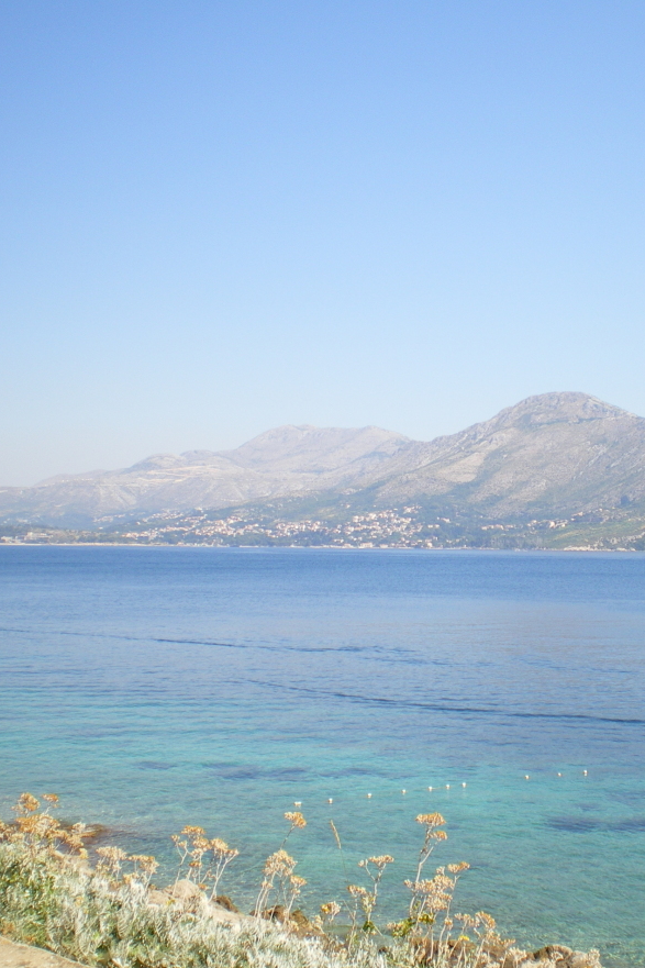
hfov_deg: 26.3
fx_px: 1371
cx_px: 449
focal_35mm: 51
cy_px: 480
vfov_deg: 38.9
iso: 50
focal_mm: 6.3
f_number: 4.6
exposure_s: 1/320
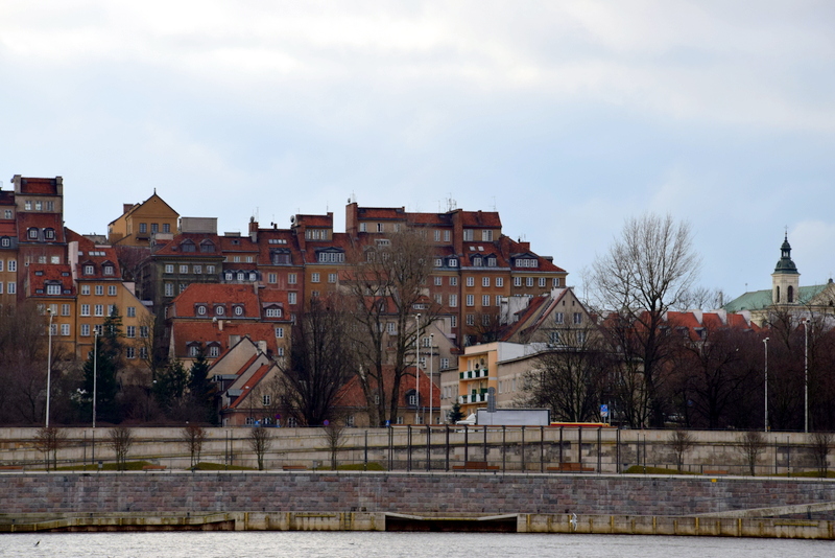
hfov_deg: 13.0
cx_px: 418
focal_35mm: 158
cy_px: 279
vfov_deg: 8.7
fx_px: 3654
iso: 400
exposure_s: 1/250
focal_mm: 105
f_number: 10
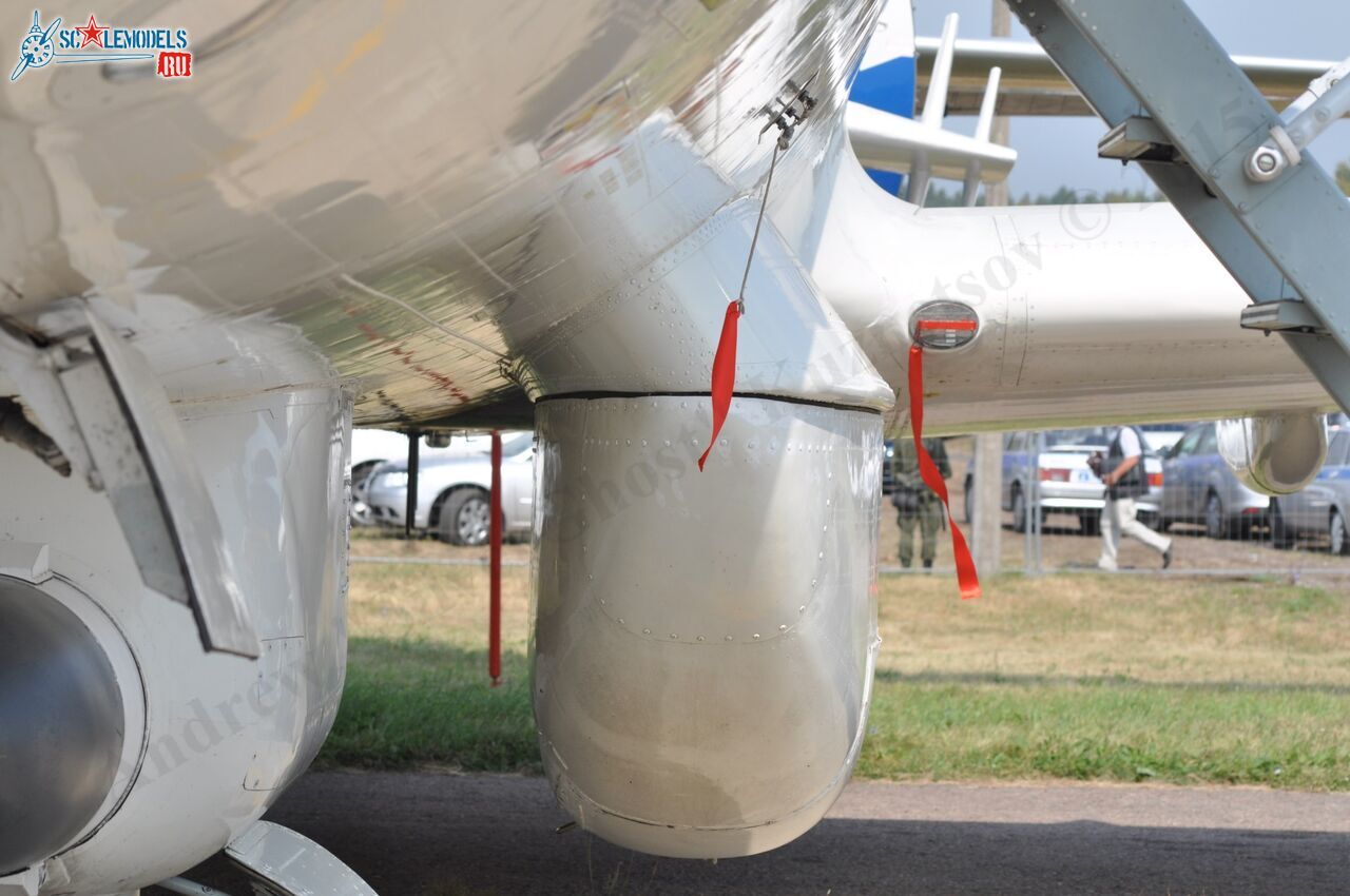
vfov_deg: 10.1
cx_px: 675
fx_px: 5056
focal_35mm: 135
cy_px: 448
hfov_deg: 15.2
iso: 200
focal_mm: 90
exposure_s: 1/400
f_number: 8
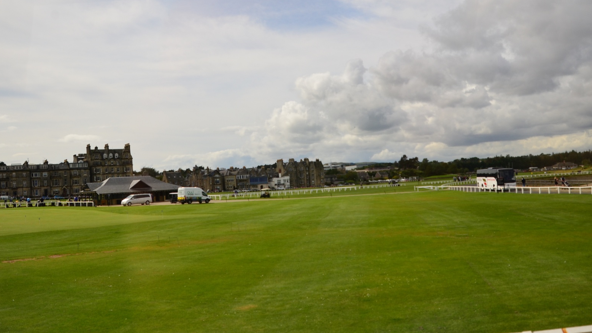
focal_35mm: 29
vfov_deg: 40.1
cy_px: 145
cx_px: 300
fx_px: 455
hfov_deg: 66.1
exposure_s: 1/1250
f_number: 4.5
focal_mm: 18
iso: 250
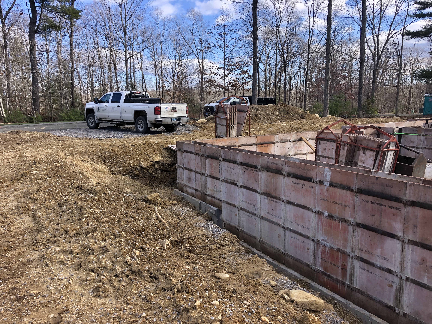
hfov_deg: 63.4
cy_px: 162
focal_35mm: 28
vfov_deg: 49.7
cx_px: 216
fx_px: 349
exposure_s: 1/585
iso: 20
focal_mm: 3.99
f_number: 1.8
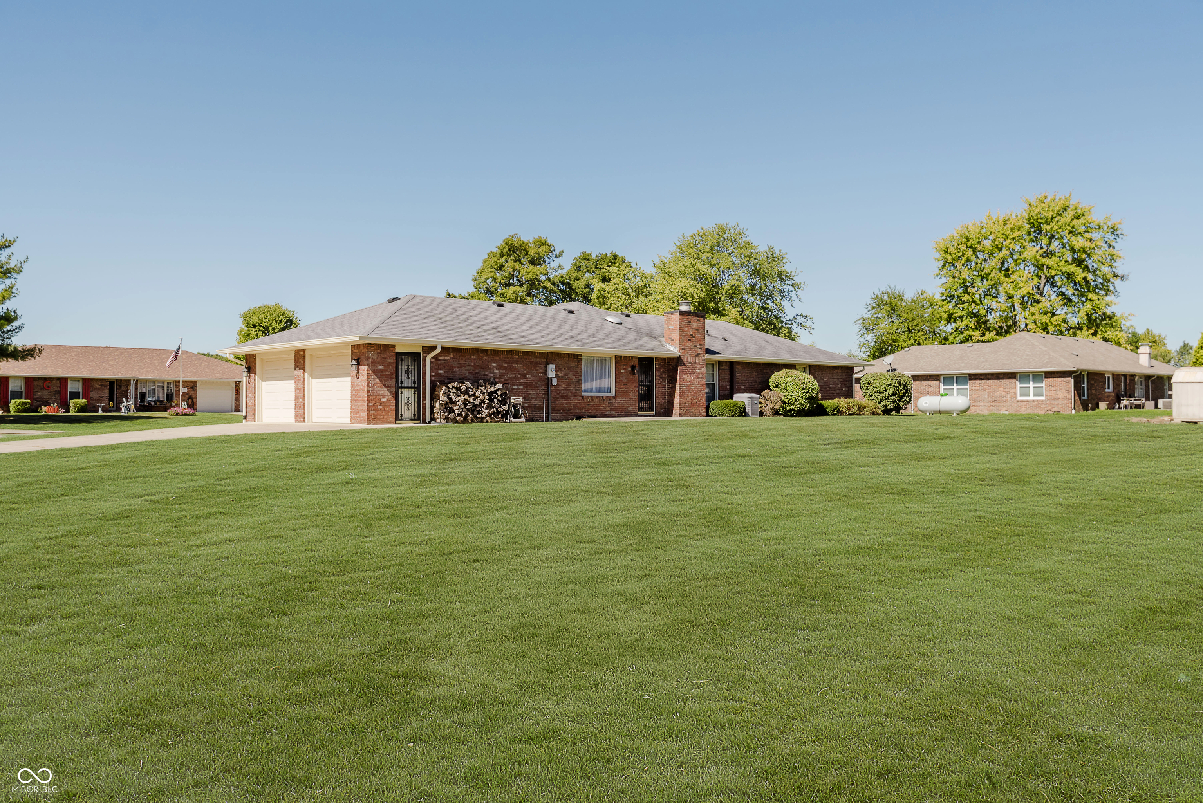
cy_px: 402
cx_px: 602
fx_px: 1003
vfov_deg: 43.6
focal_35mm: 30
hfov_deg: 61.9
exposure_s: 1/2500
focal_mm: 30
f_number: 5.6
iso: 320
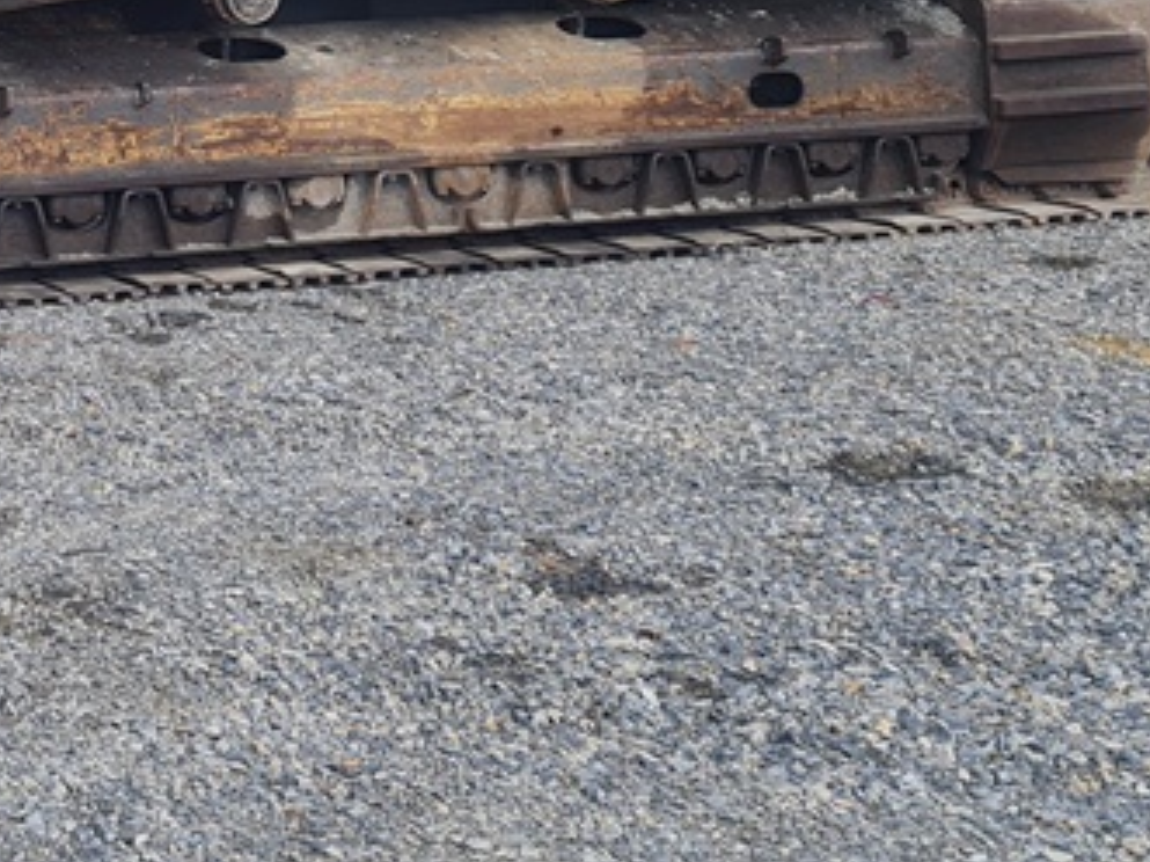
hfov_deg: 18.4
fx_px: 3155
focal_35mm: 95
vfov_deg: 14.4
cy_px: -488
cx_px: -566
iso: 50
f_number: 1.8
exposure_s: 1/1360
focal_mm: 5.4
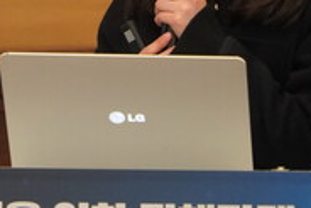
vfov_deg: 3.0
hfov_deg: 4.5
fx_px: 3916
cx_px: 5
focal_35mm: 453
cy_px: -29
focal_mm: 139
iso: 5000
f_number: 5
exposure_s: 1/160
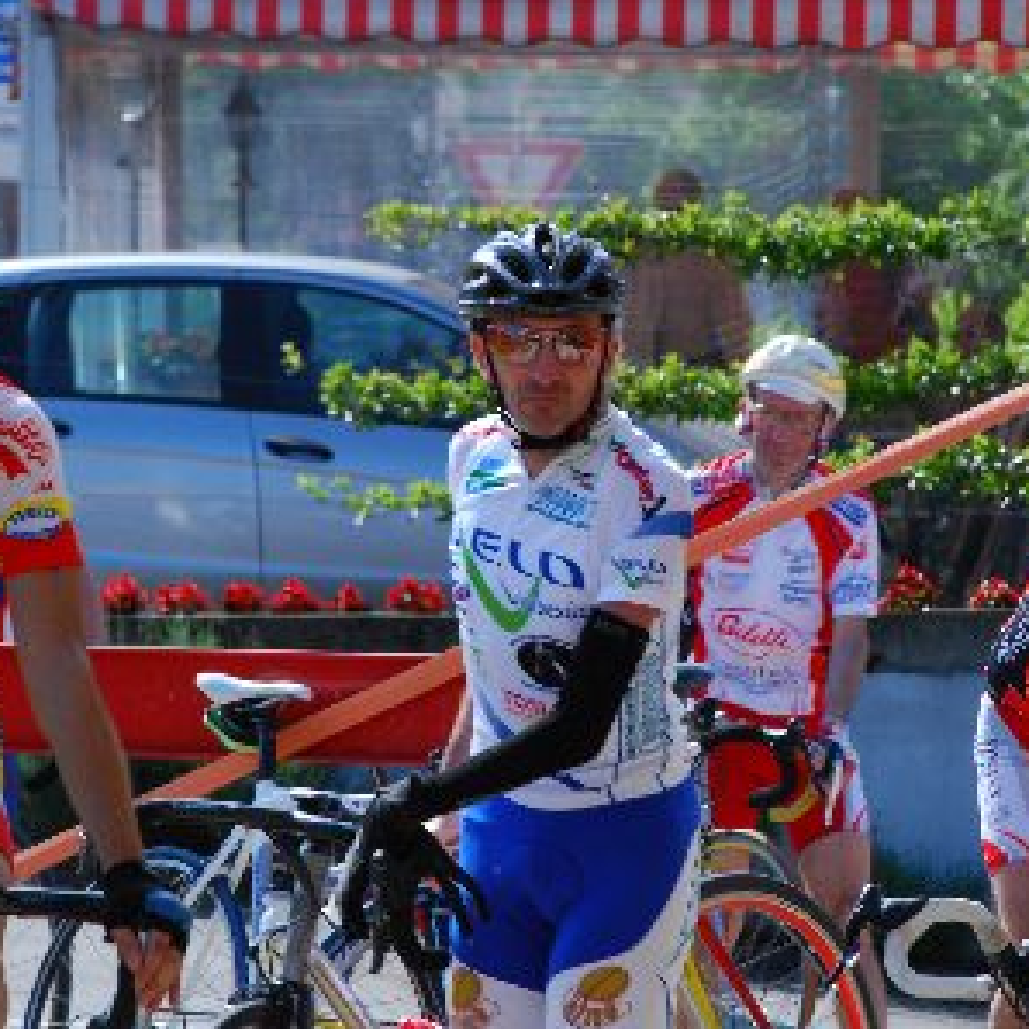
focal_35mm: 385
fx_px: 12948
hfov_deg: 4.6
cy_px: 513
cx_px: 532
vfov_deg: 4.6
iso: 200
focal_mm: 200
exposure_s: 1/100
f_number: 13
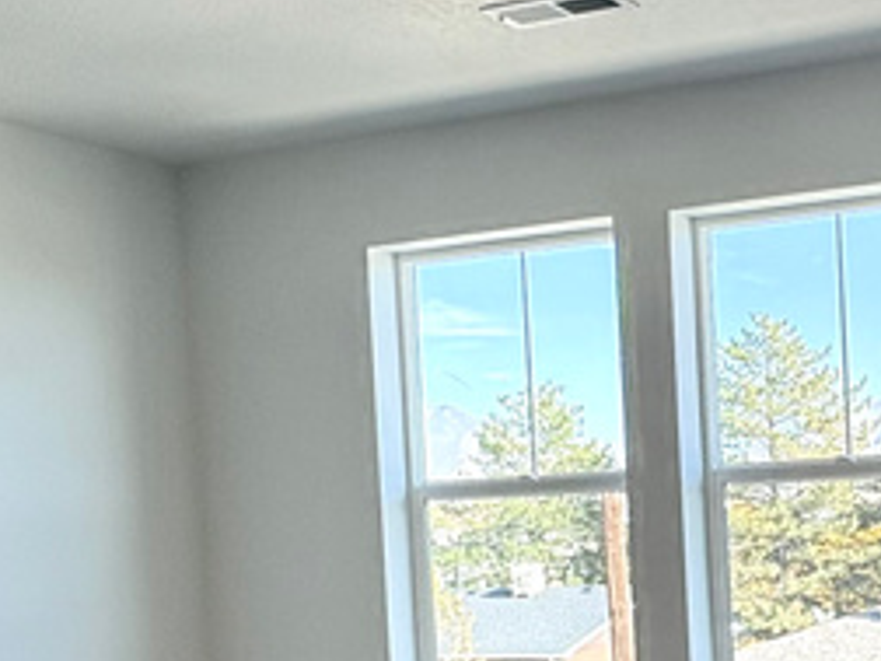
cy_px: 588
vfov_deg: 24.9
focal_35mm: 57
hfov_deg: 30.2
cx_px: 975
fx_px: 1451
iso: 64
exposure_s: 1/184
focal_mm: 2.22
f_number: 2.2
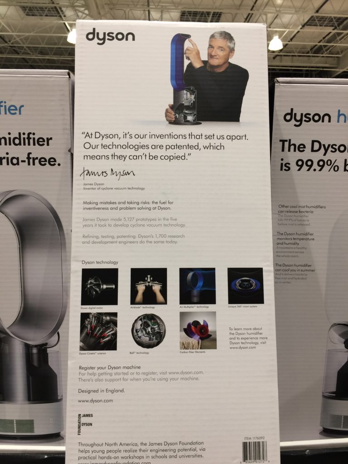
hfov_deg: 48.2
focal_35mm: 29
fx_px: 389
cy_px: 232
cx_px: 174
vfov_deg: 61.7
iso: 50
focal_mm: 4.15
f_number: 2.2
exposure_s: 1/30
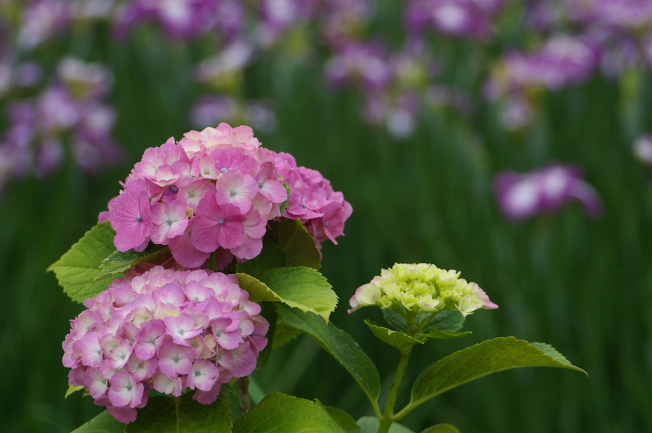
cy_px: 216
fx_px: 2849
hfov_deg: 13.1
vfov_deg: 8.7
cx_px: 326
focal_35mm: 158
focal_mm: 105
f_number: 5.6
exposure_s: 1/180
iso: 400
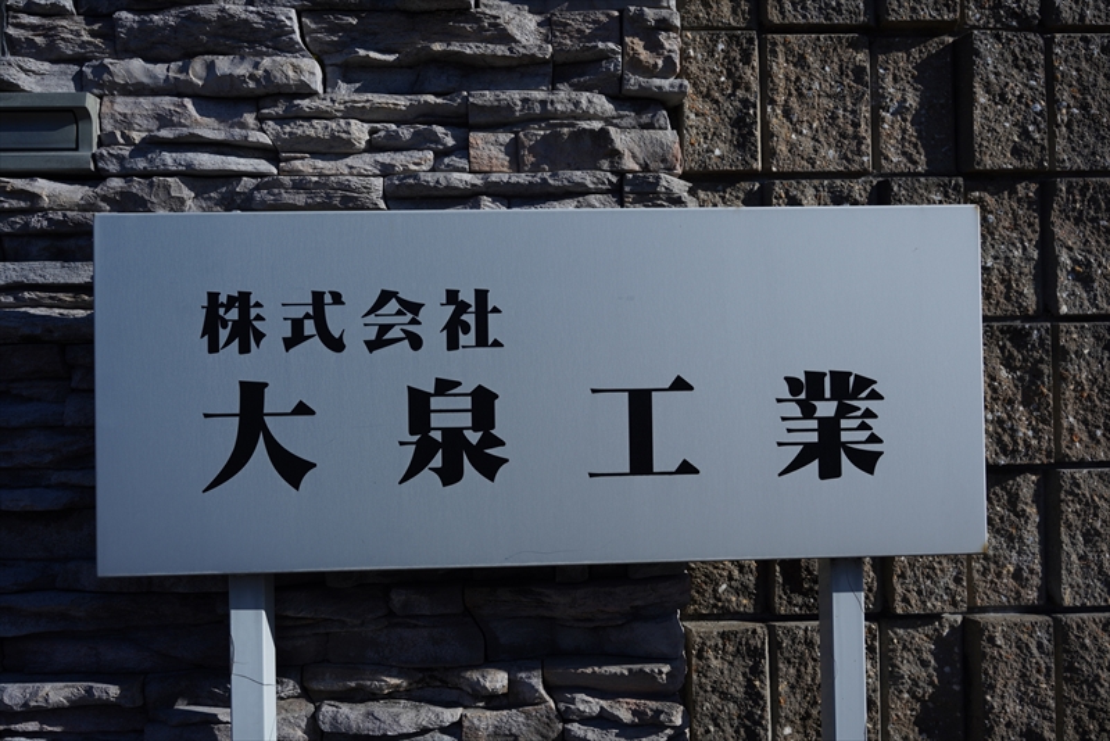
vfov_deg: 51.1
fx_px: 774
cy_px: 370
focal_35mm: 25
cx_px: 555
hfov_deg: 71.3
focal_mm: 25.1
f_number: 5
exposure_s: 1/1000
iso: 100
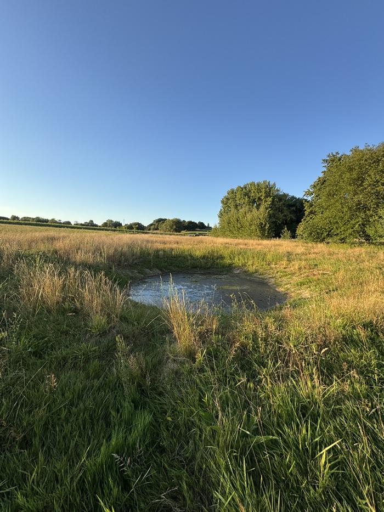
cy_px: 256
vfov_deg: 102.1
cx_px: 192
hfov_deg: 85.7
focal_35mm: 14
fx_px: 207
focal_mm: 2.22
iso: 40
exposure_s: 1/591
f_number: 2.2
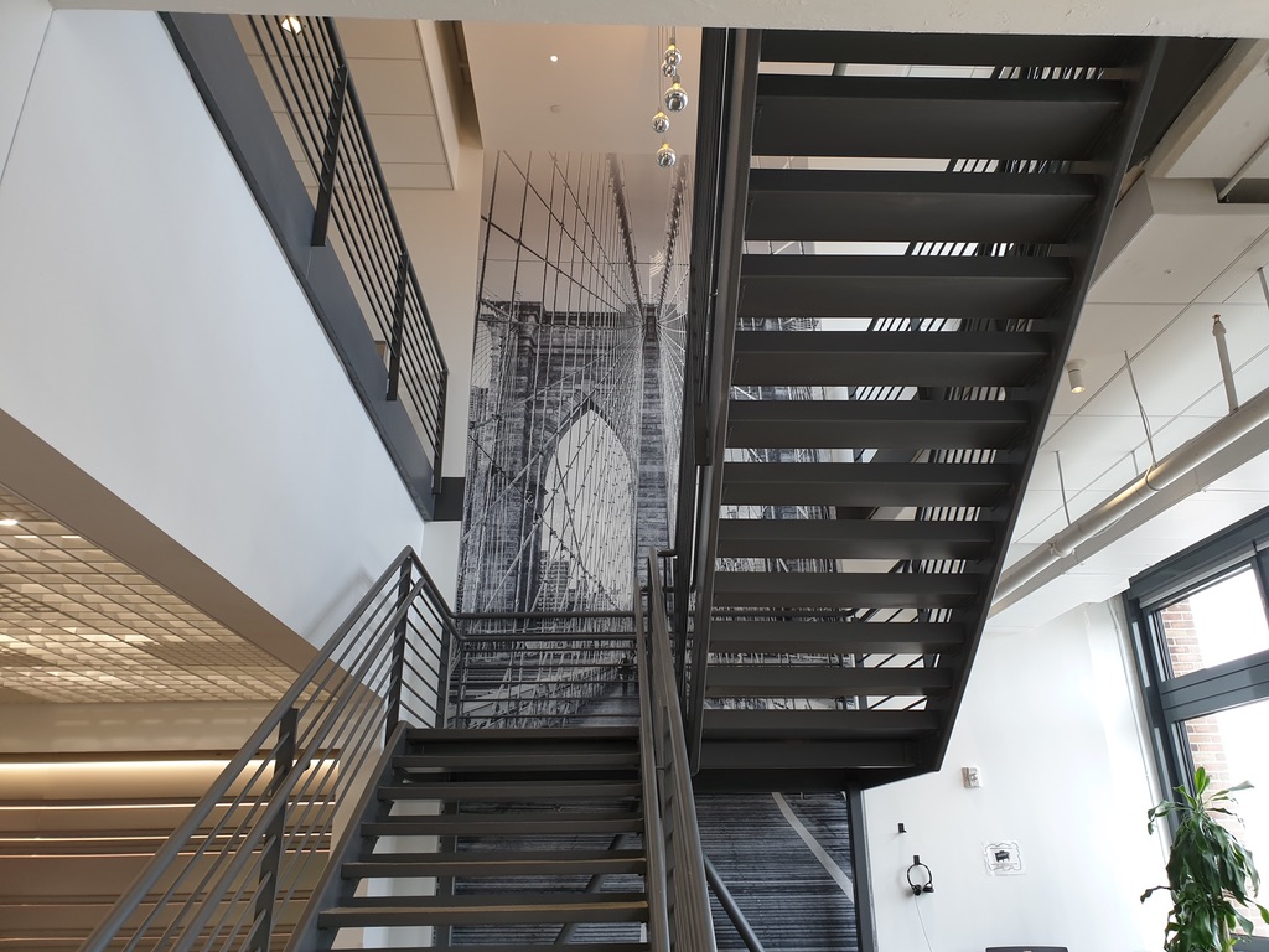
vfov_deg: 53.1
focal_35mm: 26
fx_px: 953
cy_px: 476
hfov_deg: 67.3
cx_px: 634
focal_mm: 4.3
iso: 80
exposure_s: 1/60
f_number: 2.4
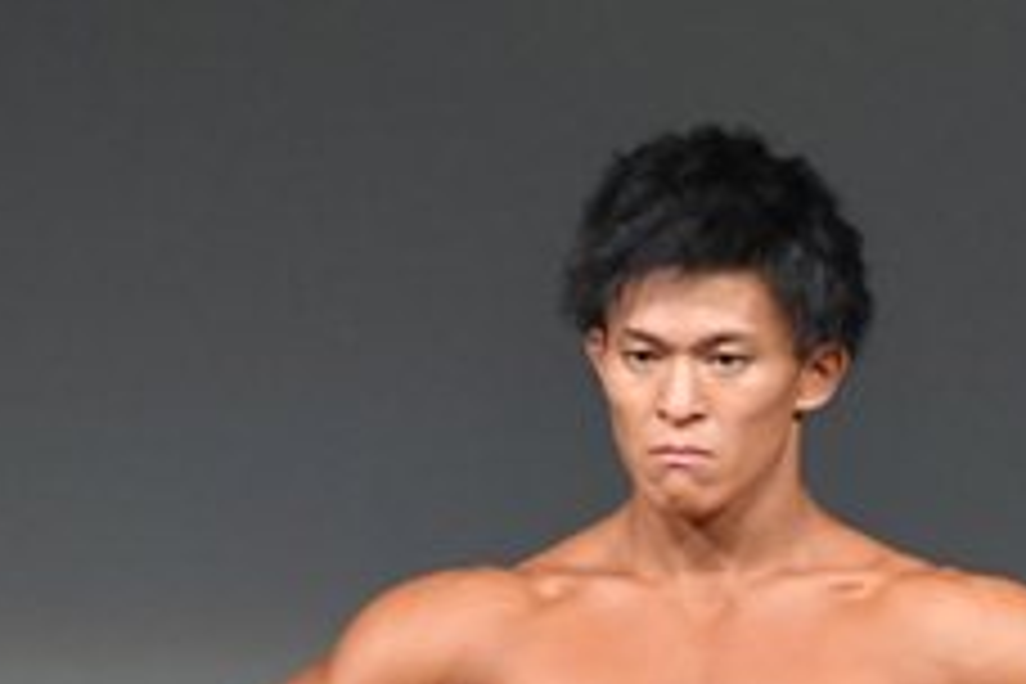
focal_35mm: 1529
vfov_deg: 0.9
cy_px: 868
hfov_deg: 1.3
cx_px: 952
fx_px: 43573
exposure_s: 1/400
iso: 4000
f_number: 5.6
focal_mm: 300
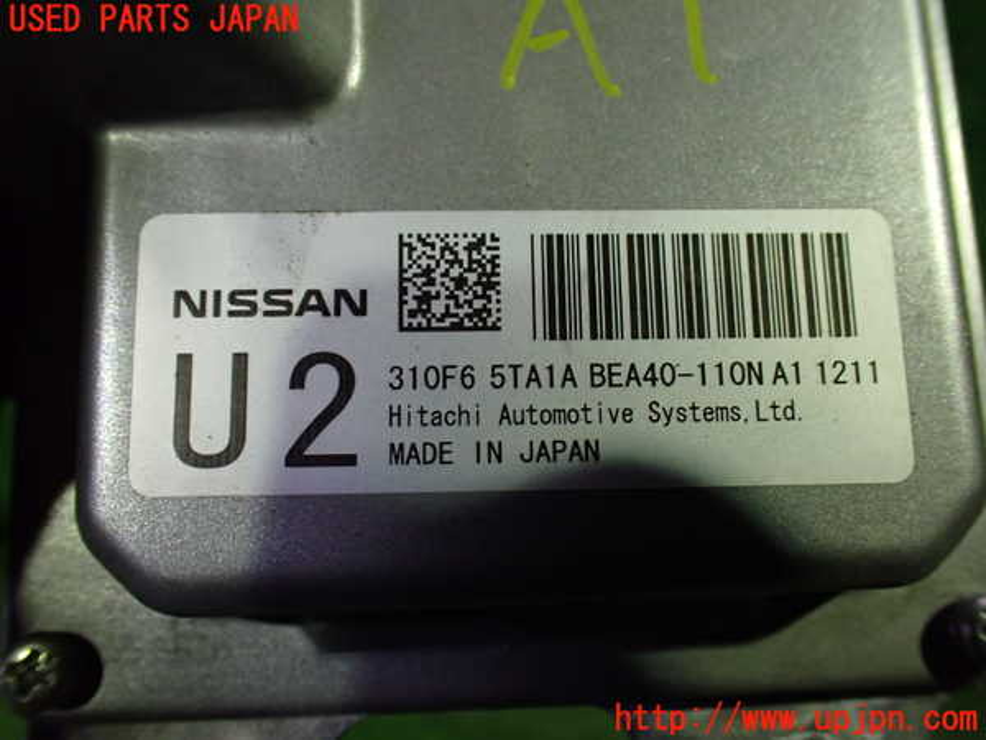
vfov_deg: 46.8
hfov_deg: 60.0
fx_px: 855
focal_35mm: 30
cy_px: 370
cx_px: 493
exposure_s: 1/125
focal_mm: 5.4
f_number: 2.3
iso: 500
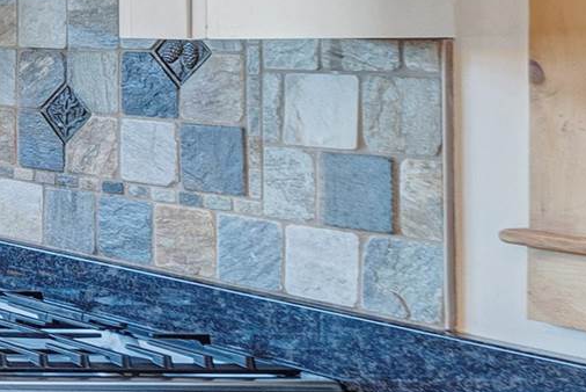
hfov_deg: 13.5
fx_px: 1384
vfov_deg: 15.9
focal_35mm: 85
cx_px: -946
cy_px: 26
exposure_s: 1/40
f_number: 8
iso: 200
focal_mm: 14
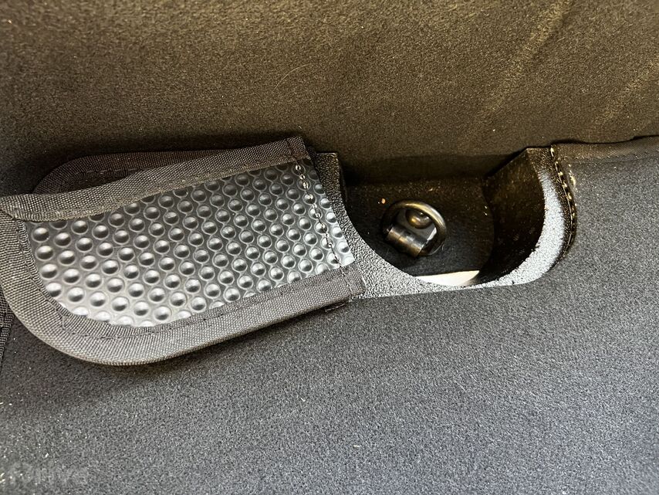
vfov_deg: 53.1
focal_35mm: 26
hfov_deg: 67.3
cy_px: 248
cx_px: 330
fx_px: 495
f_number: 1.5
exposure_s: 1/40
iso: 500
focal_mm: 5.7
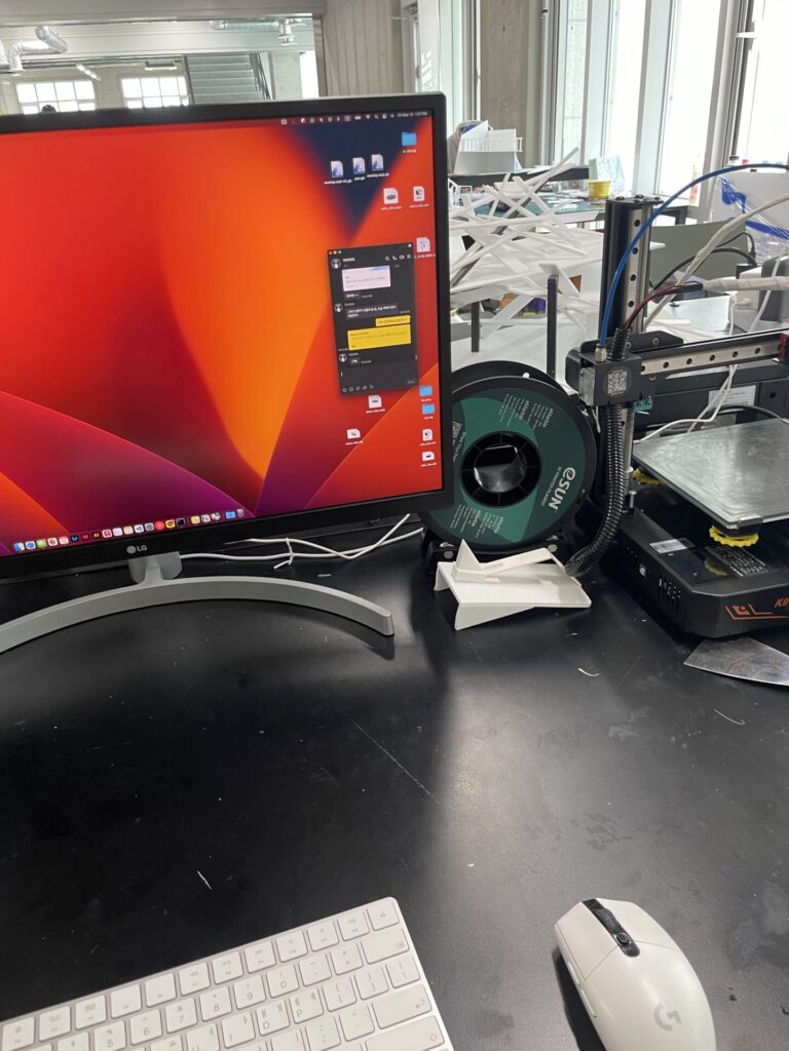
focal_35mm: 26
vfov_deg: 67.3
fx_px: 790
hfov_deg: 53.1
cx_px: 394
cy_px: 526
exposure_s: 1/60
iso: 80
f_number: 1.6
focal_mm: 4.2
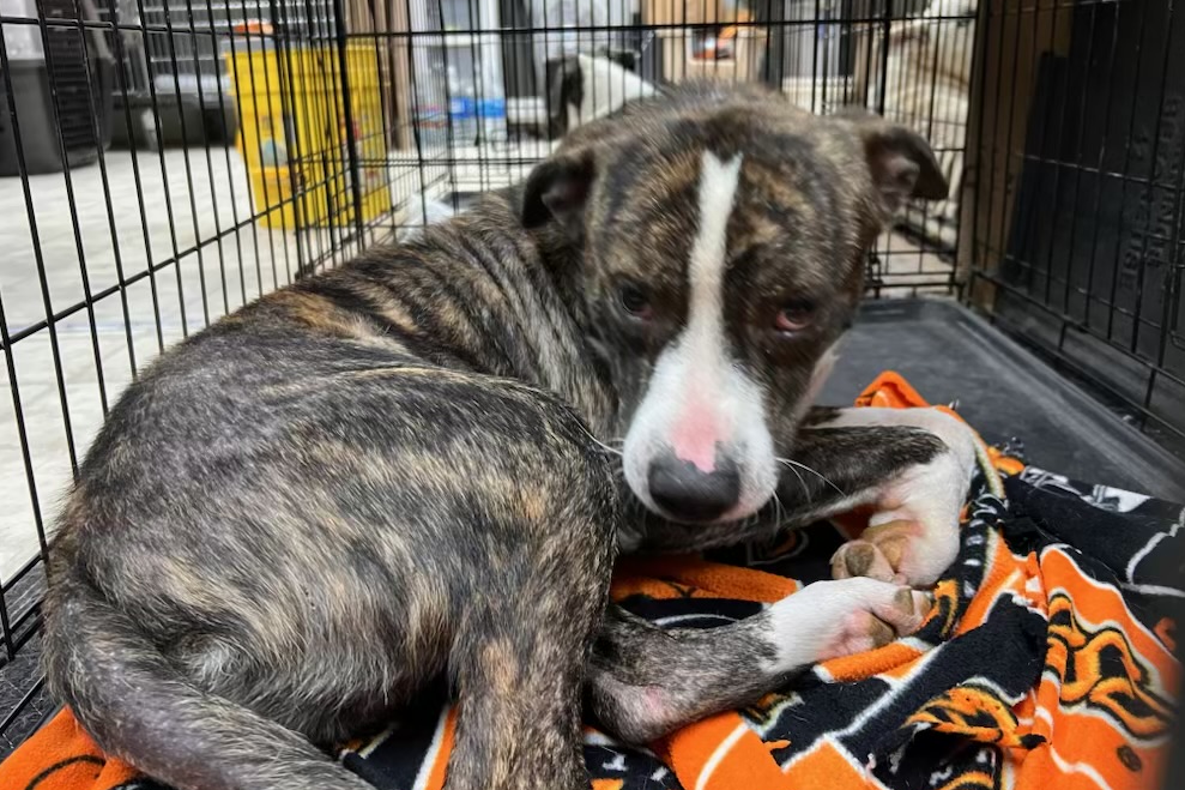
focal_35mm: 28
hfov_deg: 65.5
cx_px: 585
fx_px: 921
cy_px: 364
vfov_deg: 46.3
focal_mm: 5.7
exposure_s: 1/60
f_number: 1.5
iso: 320
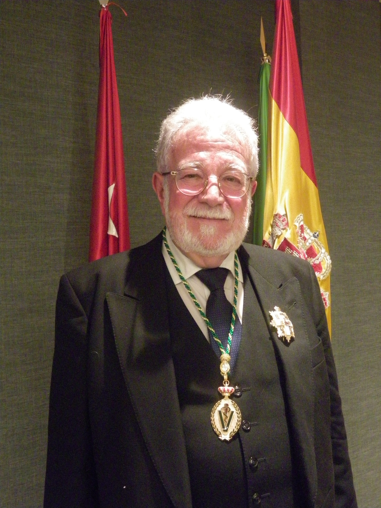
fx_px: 499
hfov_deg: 41.8
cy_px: 254
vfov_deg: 54.0
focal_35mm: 34
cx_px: 190
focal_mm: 6
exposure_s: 1/60
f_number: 3.2
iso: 800
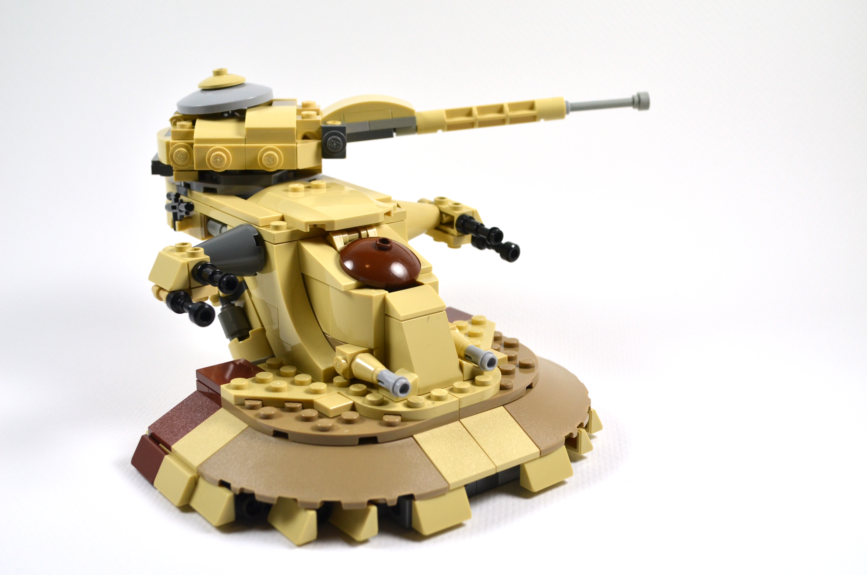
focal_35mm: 48
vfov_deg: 28.0
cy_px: 288
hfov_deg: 41.2
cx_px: 434
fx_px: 1154
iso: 400
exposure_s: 1/250
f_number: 6.3
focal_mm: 32
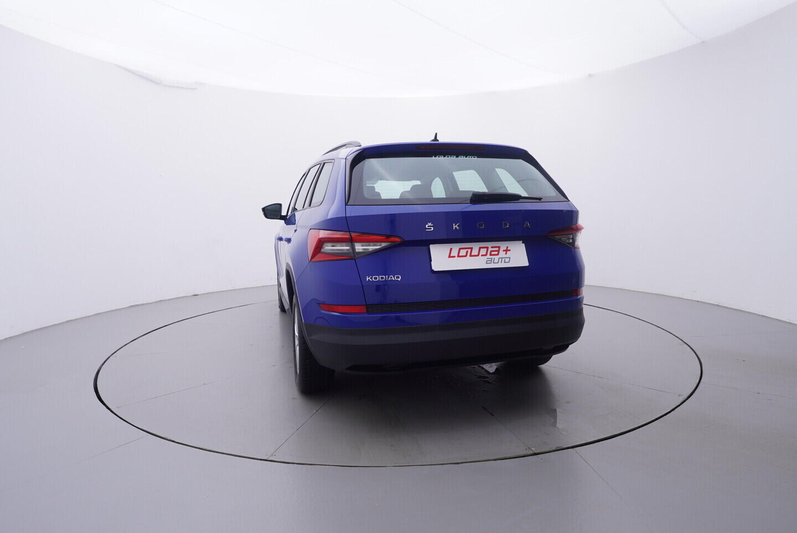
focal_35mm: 22
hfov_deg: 77.3
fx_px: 498
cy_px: 266
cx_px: 398
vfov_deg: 56.2
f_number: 5
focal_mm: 15
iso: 200
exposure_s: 1/80
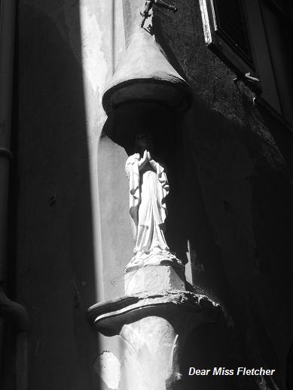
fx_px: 632
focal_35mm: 56
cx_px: 146
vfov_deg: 34.4
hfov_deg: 26.1
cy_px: 195
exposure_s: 1/160
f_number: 4.9
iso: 80
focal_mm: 10
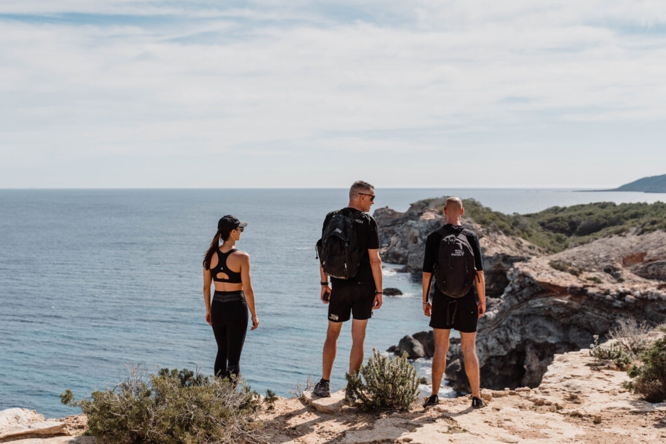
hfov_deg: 42.7
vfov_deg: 29.3
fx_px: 851
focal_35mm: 46
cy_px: 222
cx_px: 333
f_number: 5
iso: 160
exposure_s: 1/8000
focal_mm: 46
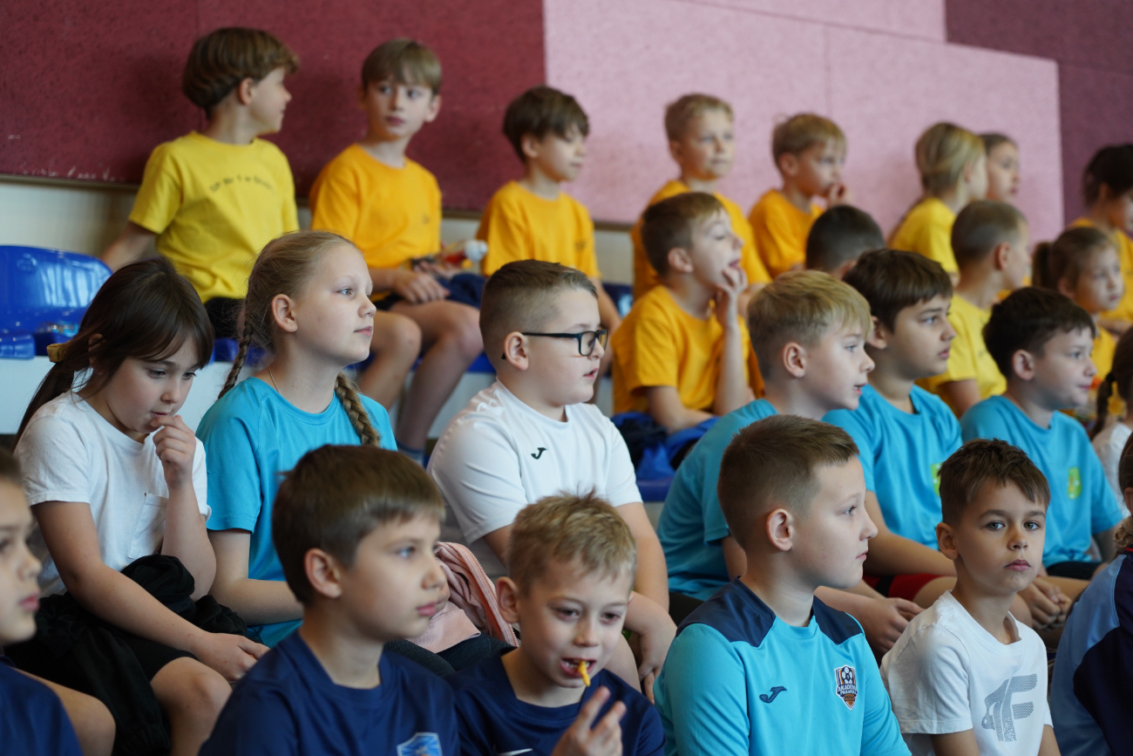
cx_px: 566
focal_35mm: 105
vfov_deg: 13.0
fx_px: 3305
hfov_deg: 19.5
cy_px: 378
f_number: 4
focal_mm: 105
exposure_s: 1/100
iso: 1250
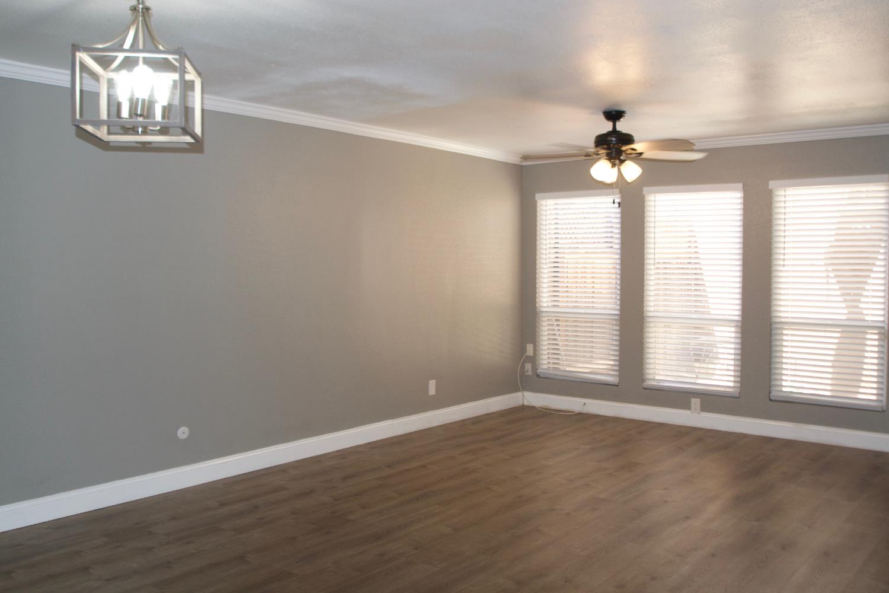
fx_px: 778
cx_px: 444
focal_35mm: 32
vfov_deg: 41.7
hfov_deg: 59.5
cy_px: 296
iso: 400
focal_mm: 21
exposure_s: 1/60
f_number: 4.5
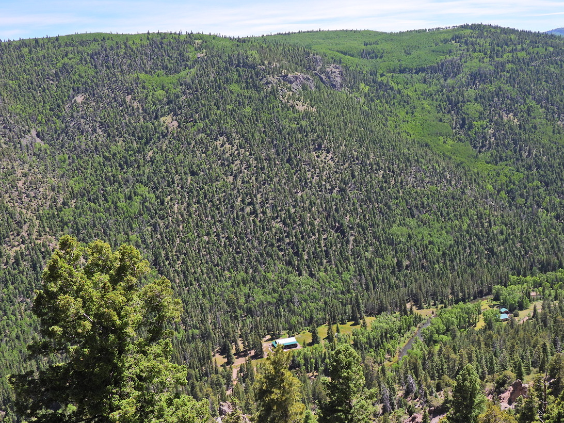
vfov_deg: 35.1
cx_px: 298
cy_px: 239
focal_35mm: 41
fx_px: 668
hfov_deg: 45.7
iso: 100
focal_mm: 6.2
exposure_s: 1/1000
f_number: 3.2
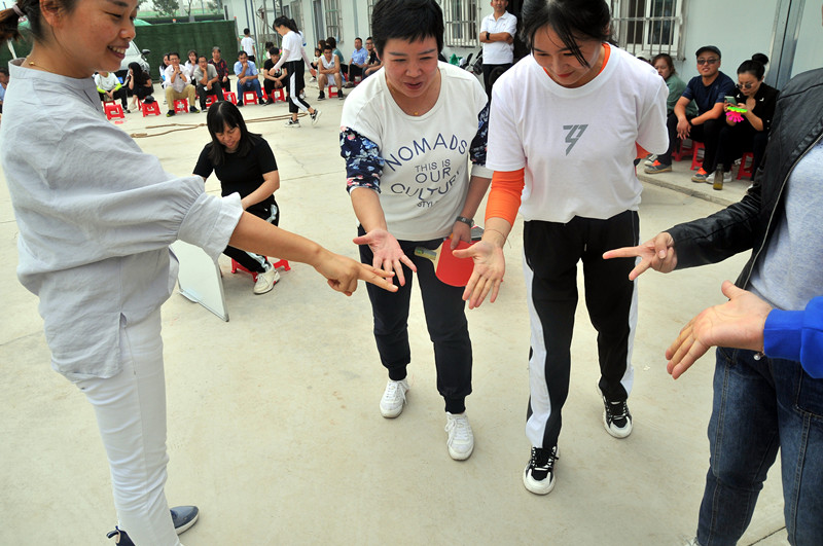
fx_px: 1096
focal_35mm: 48
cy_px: 273
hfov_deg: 41.2
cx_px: 412
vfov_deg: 28.0
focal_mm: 32
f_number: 10
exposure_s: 1/400
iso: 200
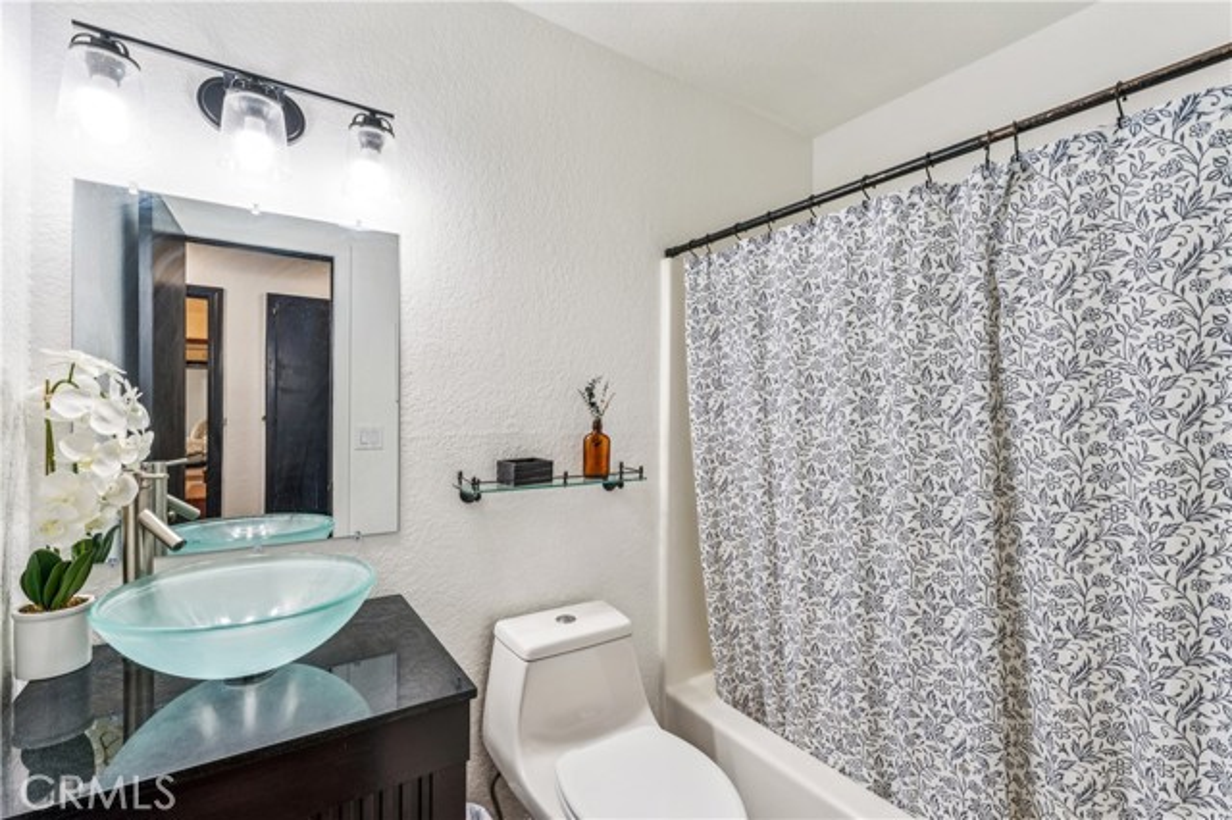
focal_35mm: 16
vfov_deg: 72.7
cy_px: 410
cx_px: 616
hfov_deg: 95.7
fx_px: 558
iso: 100
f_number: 13
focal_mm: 16.3
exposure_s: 1/2.5
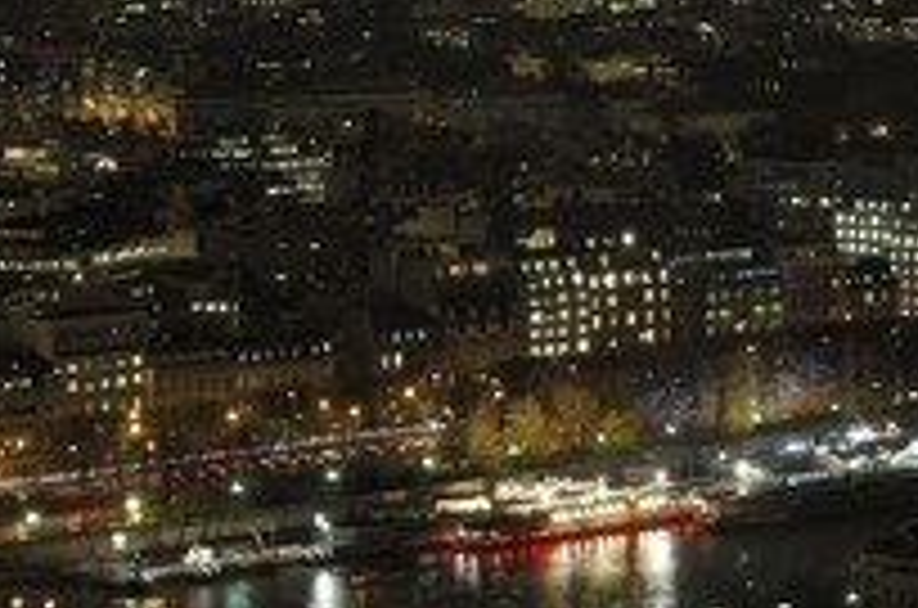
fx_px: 5521
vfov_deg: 6.3
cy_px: 167
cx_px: 25
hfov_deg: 9.4
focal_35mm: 217
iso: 100
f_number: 10
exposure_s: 7.1
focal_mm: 70
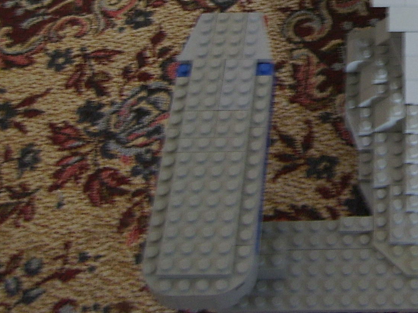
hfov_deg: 22.6
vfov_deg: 17.6
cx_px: 450
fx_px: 990
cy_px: 3
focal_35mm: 82
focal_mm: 5.95
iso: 100
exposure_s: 1/5
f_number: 2.8
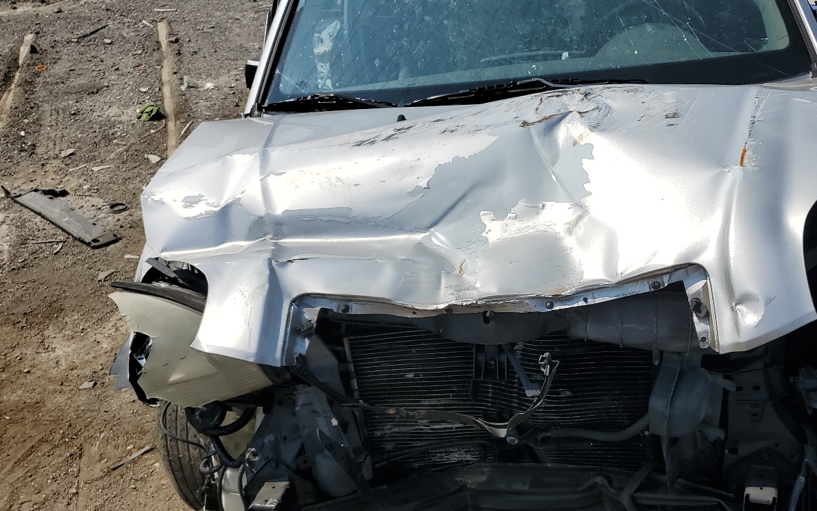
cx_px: 537
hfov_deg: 51.9
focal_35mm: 37
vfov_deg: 34.1
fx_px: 824
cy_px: 349
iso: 50
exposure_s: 1/10000
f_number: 1.5
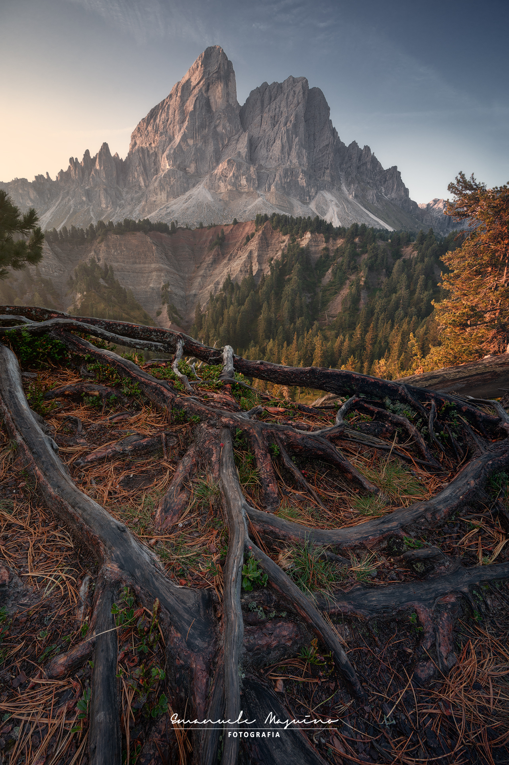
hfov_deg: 81.1
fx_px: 297
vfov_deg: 104.3
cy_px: 382
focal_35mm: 14
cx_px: 254
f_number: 8
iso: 100
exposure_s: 1/1.25
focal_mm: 14
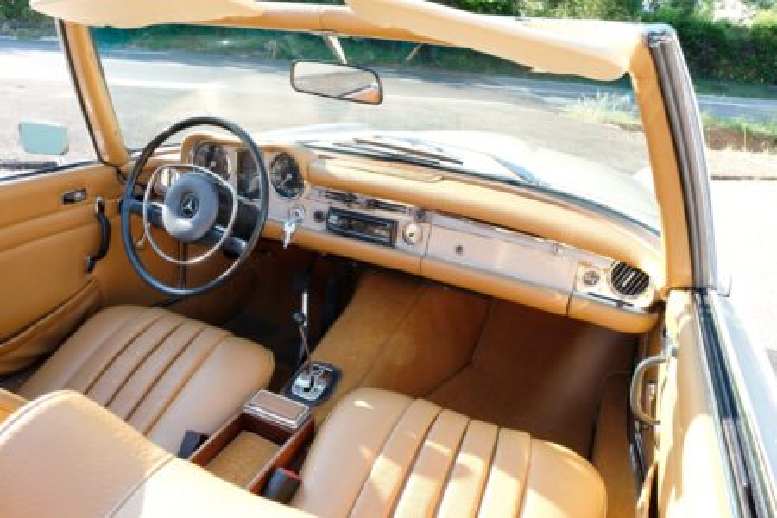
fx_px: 518
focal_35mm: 24
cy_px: 259
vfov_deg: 53.1
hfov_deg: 73.7
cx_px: 388
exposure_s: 1/70
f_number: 9
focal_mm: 16
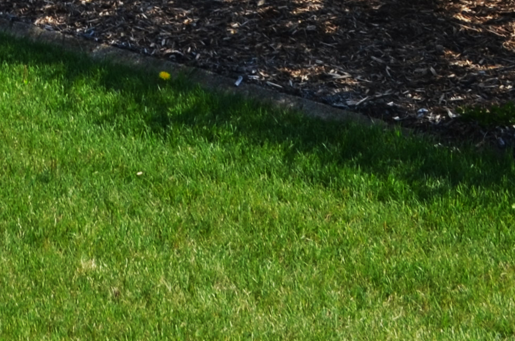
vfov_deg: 9.1
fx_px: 1942
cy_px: -457
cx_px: -351
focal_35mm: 136
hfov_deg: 13.8
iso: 160
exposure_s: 1/250
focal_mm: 18
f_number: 8
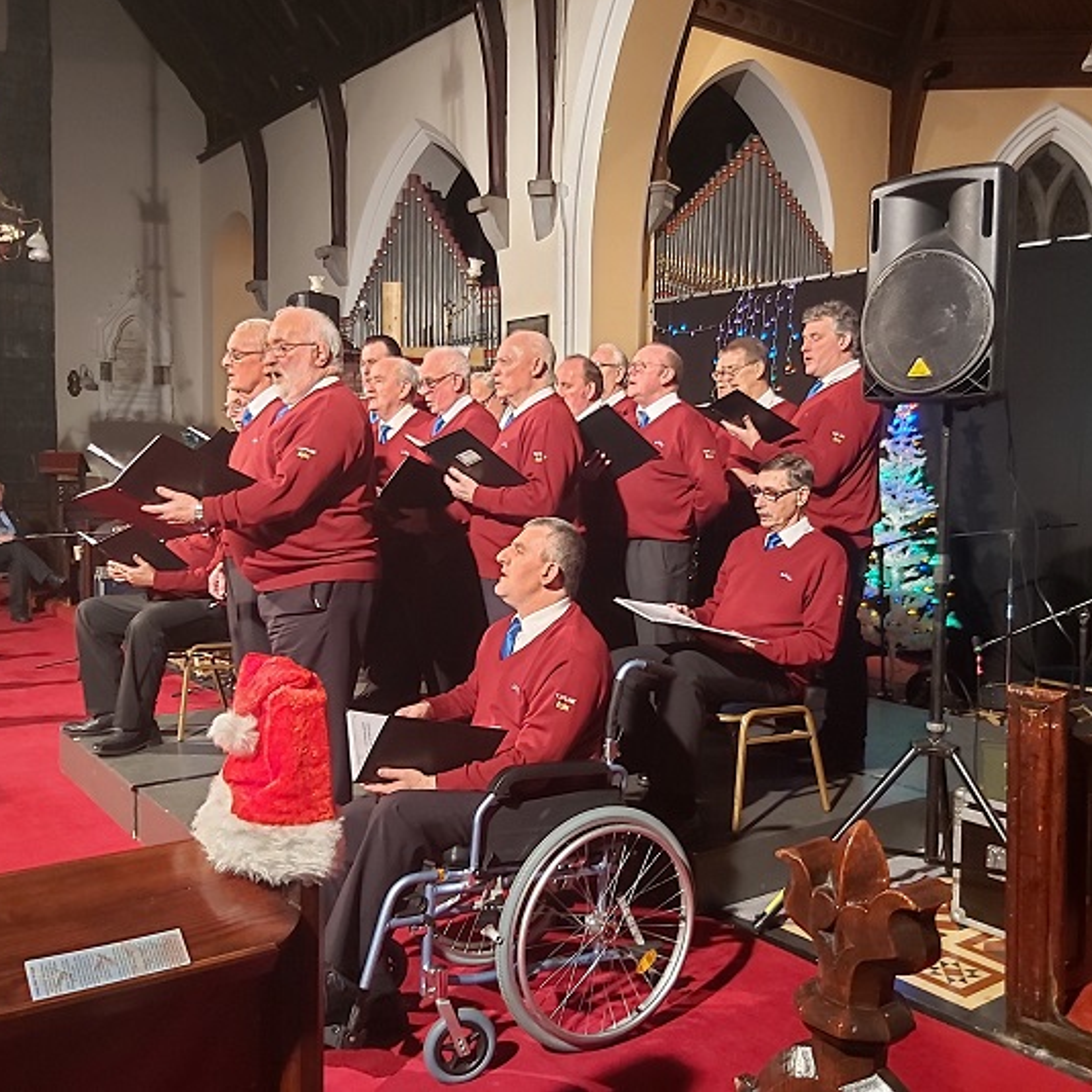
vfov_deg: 52.5
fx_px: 1106
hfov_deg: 52.5
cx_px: 579
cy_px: 542
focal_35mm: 31
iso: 400
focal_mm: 3.92
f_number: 1.7
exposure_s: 1/25
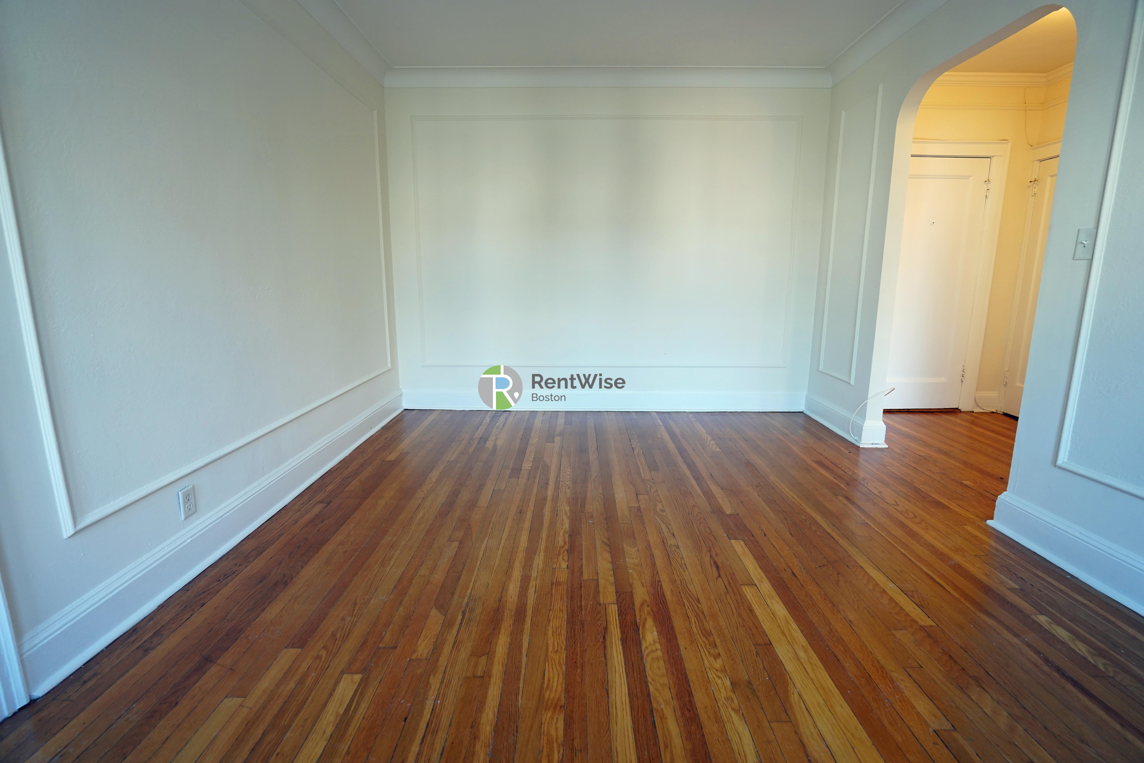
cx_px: 572
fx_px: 508
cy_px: 382
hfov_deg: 96.7
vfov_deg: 73.7
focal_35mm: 16
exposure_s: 1/30
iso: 1000
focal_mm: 16
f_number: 5
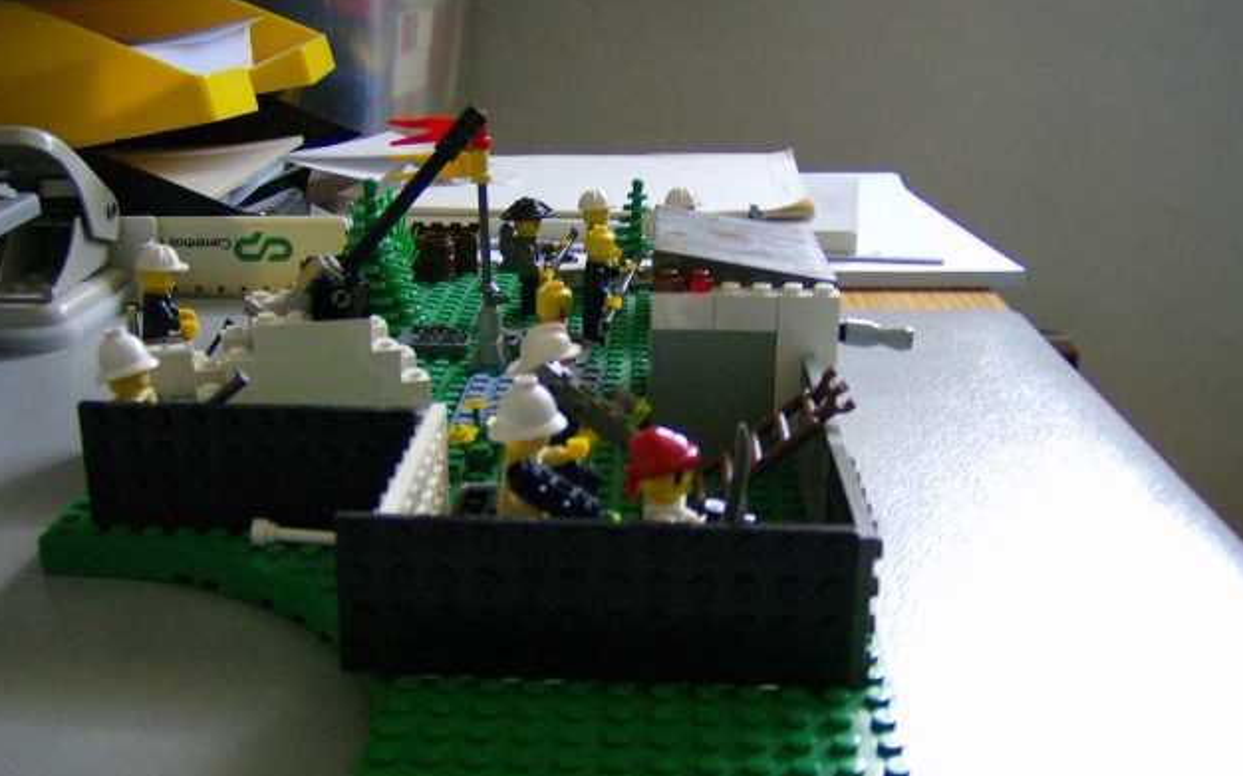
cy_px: 409
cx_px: 623
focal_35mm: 39
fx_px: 1321
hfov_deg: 50.4
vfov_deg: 32.7
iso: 200
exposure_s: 1/7.62
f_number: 2.8
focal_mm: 6
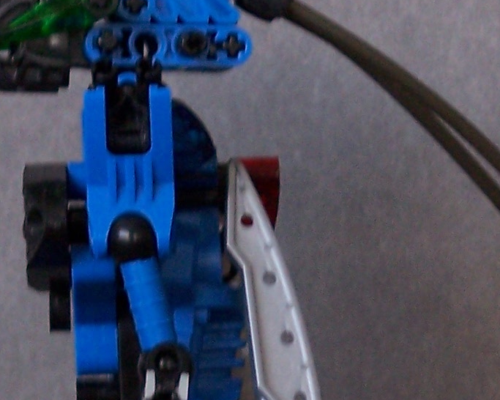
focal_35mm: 431
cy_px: 476
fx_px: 6376
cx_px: 169
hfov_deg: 4.5
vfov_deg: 3.6
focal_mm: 19.4
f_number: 3.2
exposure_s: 1/8
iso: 140
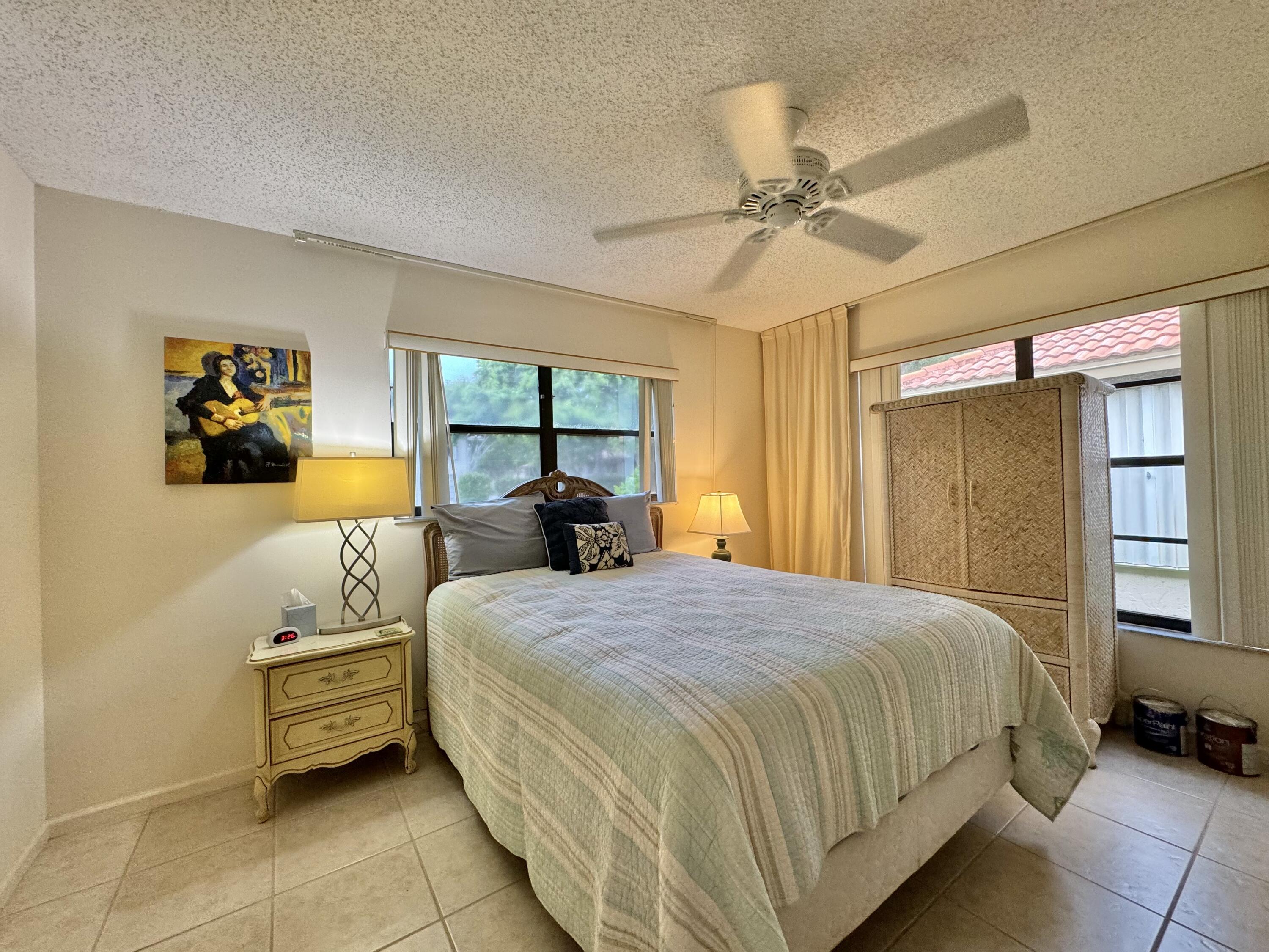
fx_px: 513
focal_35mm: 14
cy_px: 476
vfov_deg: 85.7
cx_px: 634
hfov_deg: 102.1
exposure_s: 1/60
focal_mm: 2.22
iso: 200
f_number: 2.2
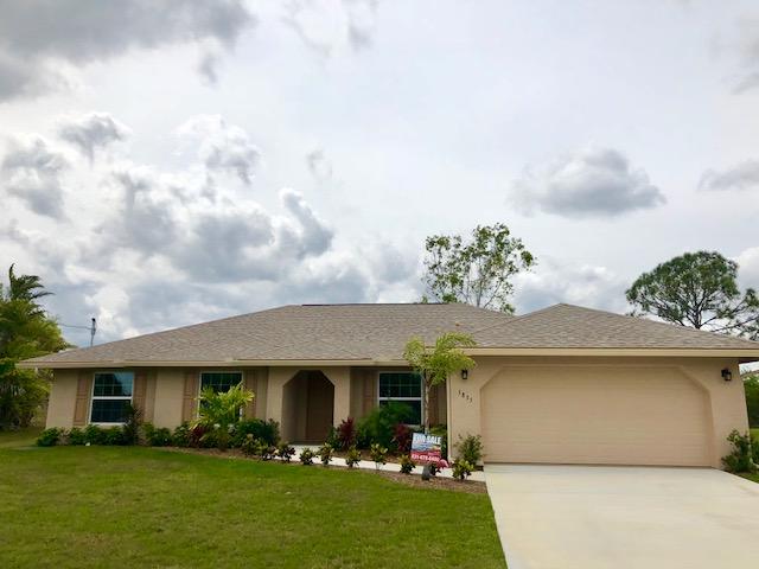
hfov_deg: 63.4
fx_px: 614
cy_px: 284
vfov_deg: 49.7
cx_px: 380
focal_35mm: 28
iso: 20
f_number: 1.8
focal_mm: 4
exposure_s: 1/5348
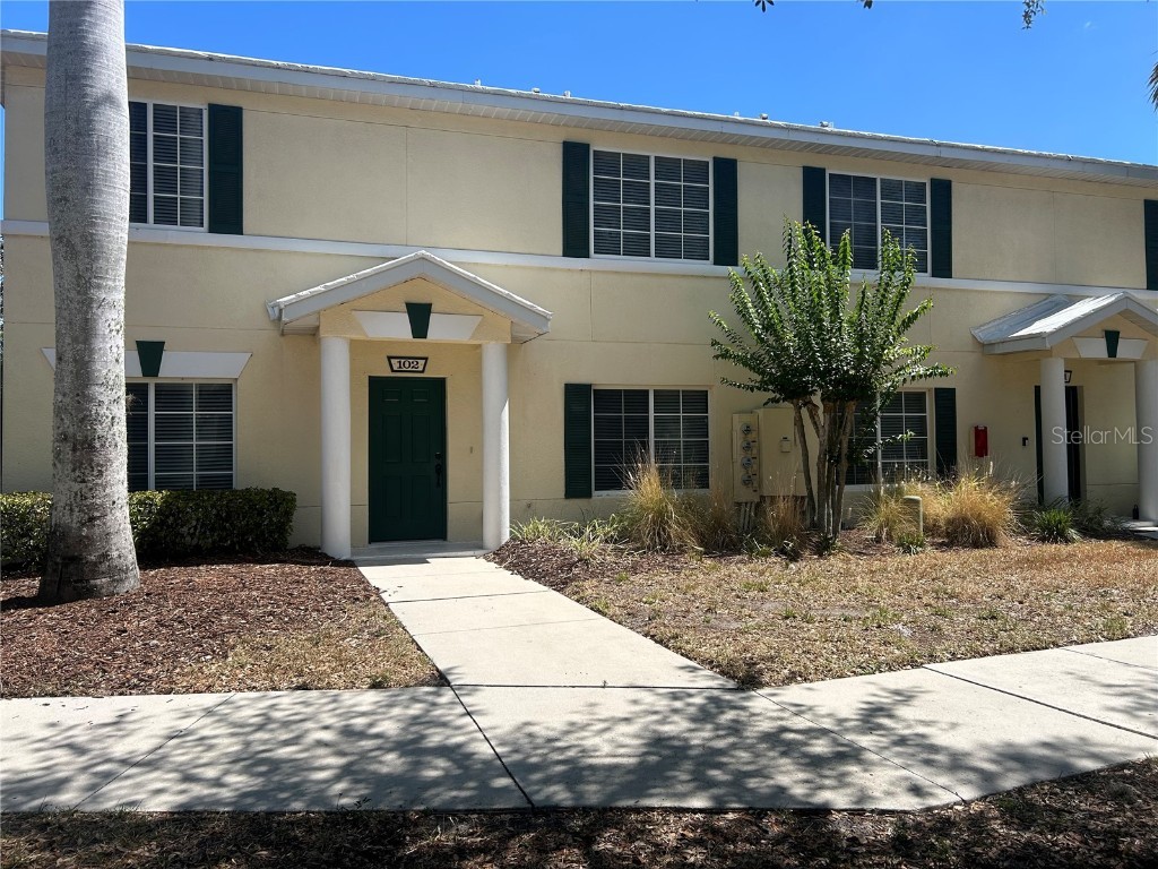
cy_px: 434
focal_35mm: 26
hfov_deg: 67.3
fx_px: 870
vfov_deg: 53.1
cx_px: 579
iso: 50
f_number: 1.5
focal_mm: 5.7
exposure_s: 1/3356
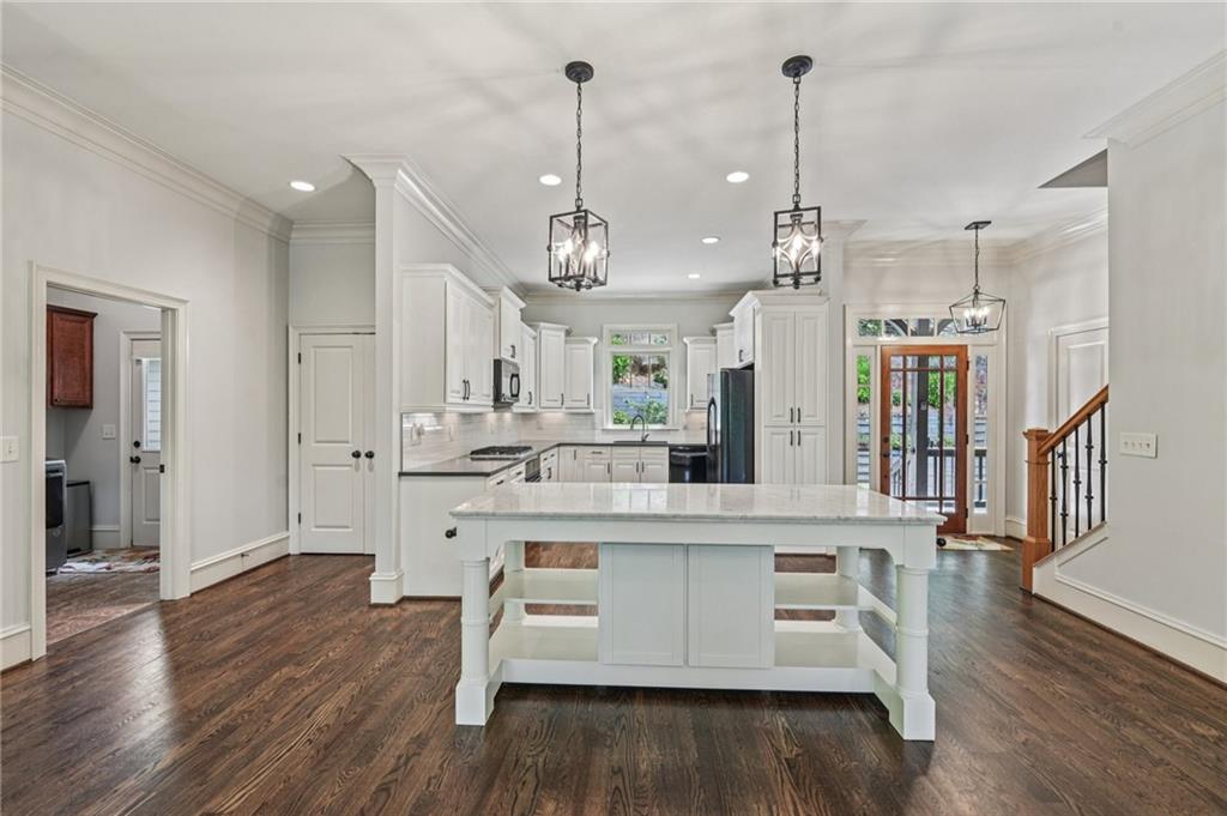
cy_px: 408
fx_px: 477
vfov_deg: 81.1
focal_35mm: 14
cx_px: 614
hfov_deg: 104.3
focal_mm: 14
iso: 320
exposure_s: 1/6
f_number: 8
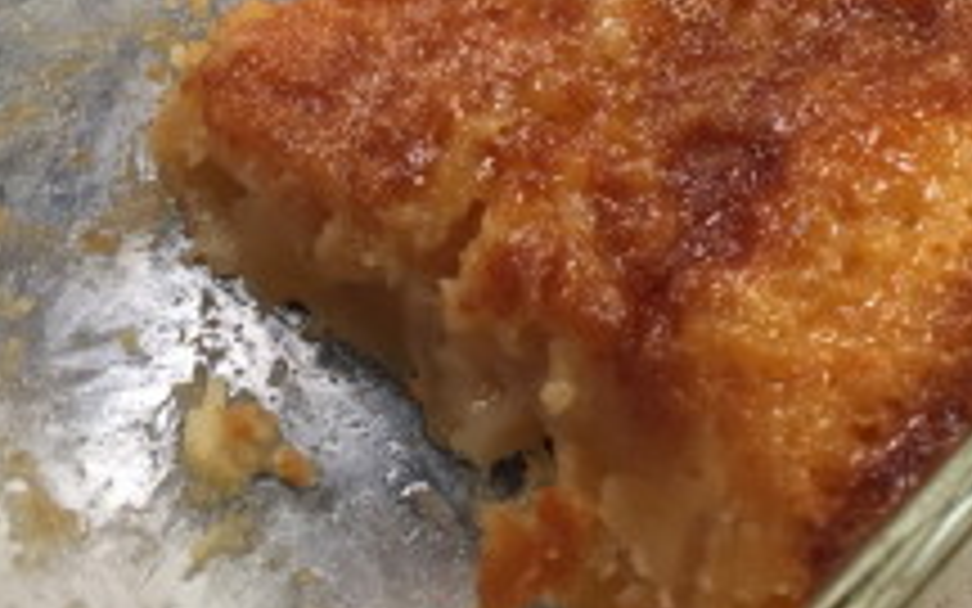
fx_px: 1510
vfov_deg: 21.8
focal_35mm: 57
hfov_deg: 35.7
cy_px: -18
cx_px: 522
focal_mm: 4.15
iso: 64
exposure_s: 1/30
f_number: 2.2
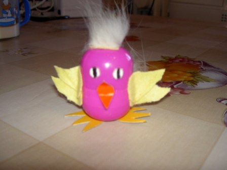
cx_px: 114
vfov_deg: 36.8
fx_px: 256
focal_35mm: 39
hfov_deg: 47.9
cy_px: 85
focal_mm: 8
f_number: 2.8
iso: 100
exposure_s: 1/60
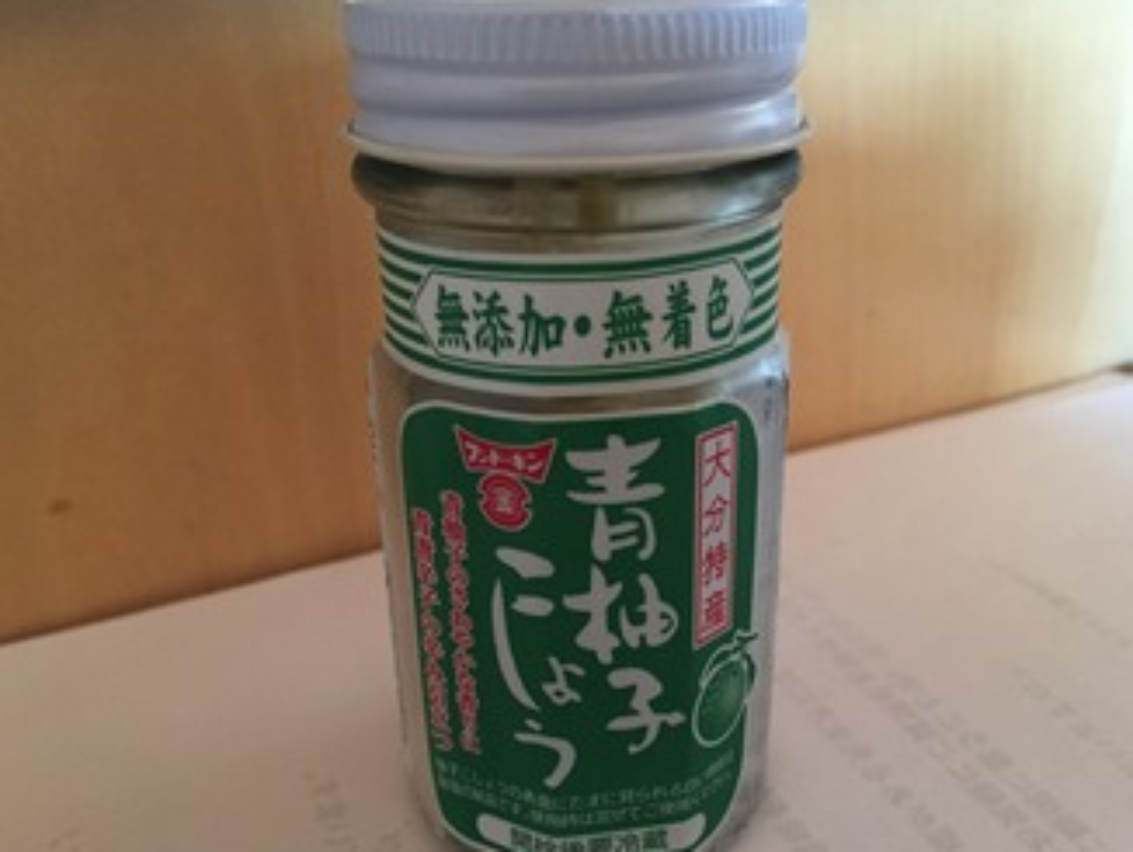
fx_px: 1048
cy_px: 445
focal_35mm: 32
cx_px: 598
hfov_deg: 56.7
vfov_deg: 44.2
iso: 250
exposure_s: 1/24
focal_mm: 4.15
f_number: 2.2
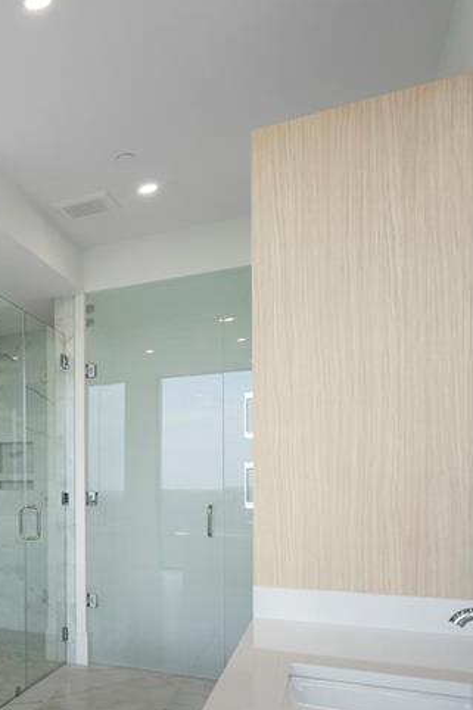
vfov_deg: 54.4
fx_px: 671
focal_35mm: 34
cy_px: 486
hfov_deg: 29.0
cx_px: -187
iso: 640
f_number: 9
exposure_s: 1/160
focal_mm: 16
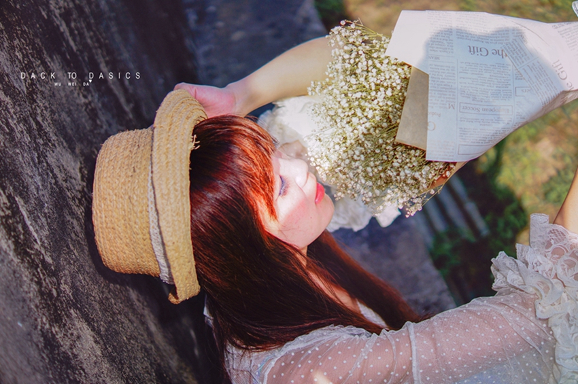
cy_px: 192
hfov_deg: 37.9
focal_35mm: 52
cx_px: 289
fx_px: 842
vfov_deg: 25.7
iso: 200
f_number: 2.2
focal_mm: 35
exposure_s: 1/3200
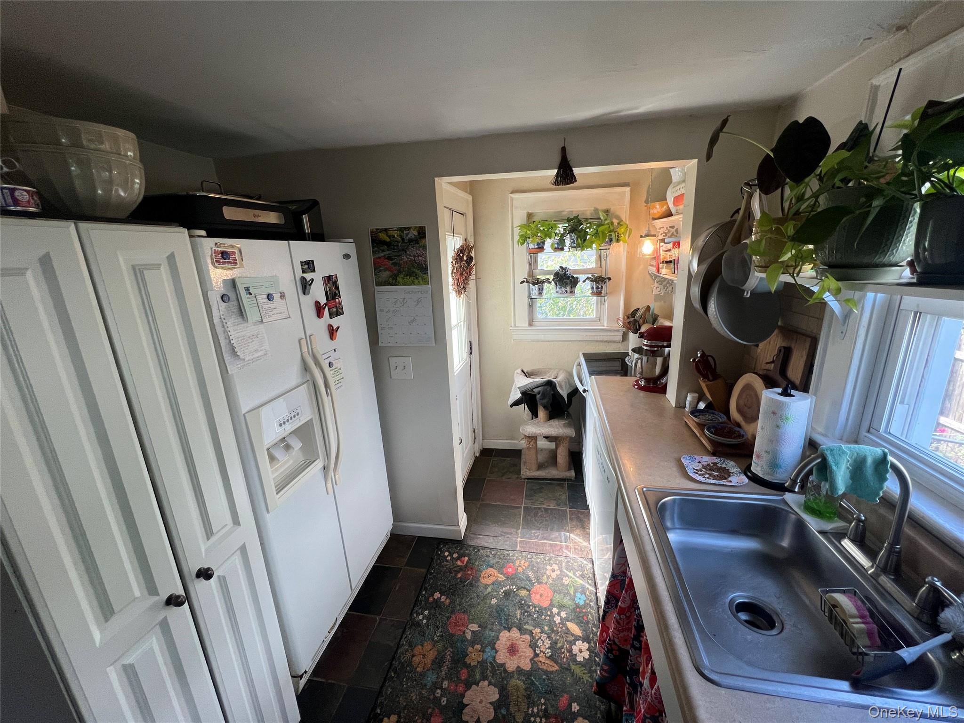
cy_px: 362
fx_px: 362
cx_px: 482
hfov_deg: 106.2
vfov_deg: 89.9
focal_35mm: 13
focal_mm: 1.57
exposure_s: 1/120
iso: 160
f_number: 1.8
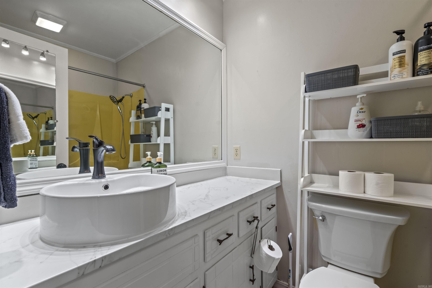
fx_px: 192
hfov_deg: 96.7
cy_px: 144
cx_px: 216
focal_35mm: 16
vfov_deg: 73.7
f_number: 8
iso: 640
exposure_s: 1/5
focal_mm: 16
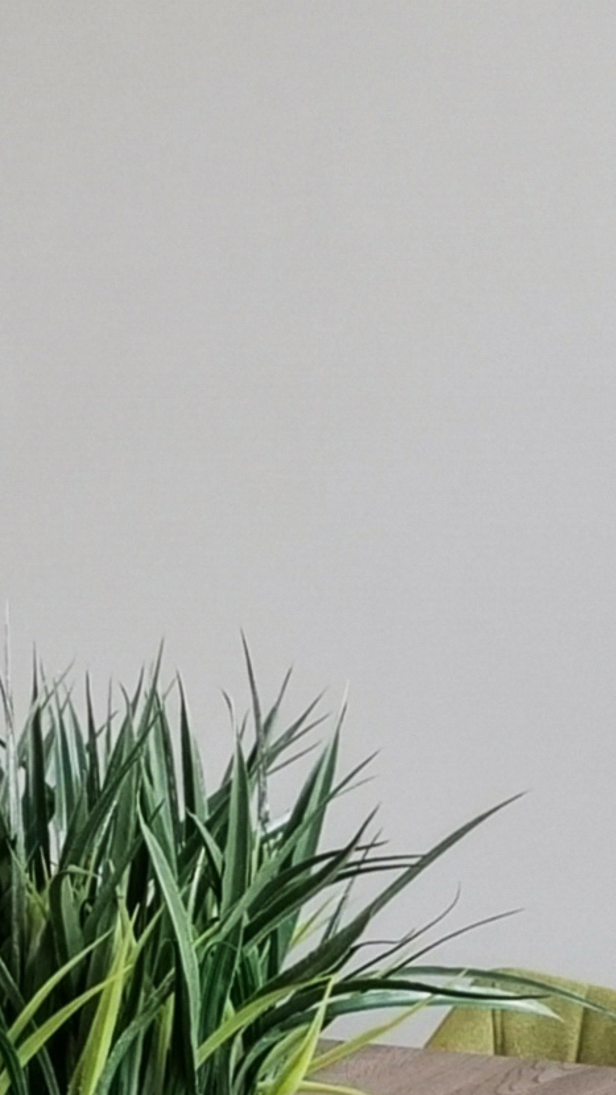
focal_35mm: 106
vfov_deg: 20.1
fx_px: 3077
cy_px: 429
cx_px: -1294
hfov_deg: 9.0
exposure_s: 1/60
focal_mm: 14
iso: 800
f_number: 10
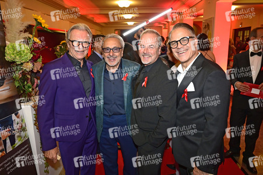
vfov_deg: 53.1
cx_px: 132
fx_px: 175
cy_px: 88
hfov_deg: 73.8
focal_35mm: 24
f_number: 4.5
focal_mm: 24
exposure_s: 1/200
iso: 1600
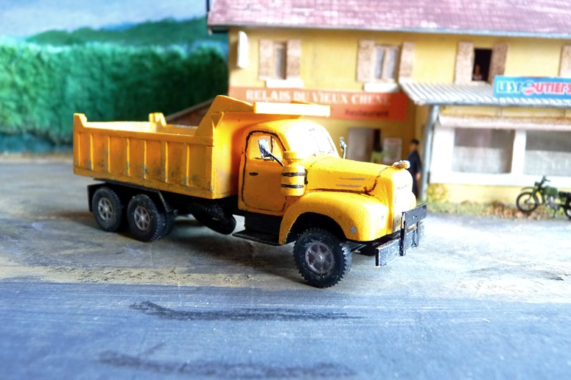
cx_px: 292
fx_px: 460
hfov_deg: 63.7
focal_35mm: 29
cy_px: 200
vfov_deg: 44.9
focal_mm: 4.8
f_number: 2.8
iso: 320
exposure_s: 1/30
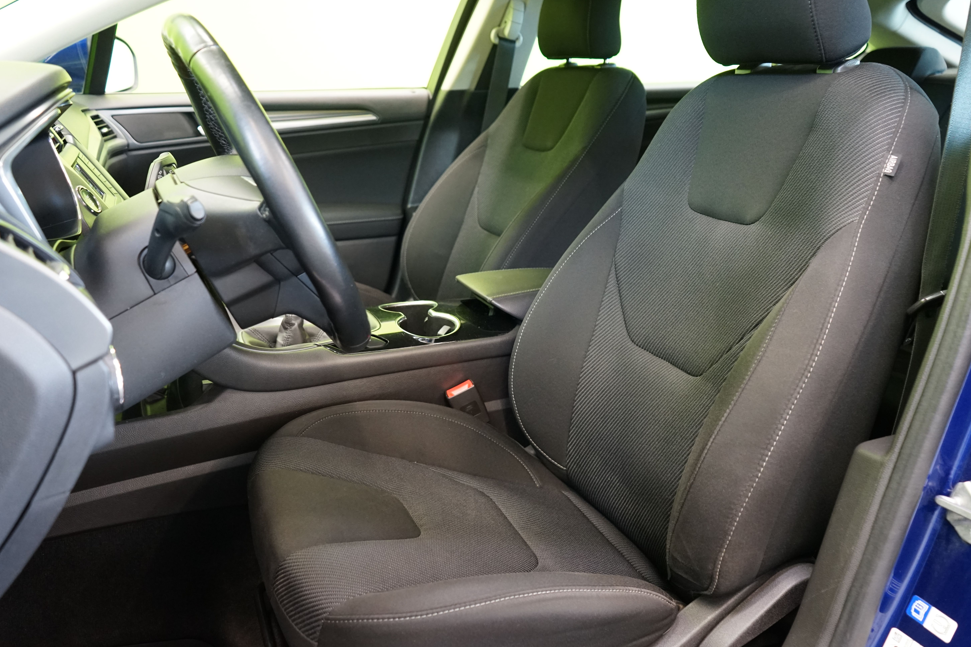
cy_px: 331
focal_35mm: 30
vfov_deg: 43.6
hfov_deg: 61.9
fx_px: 809
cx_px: 478
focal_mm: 29
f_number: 4.5
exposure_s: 1/20
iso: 2500
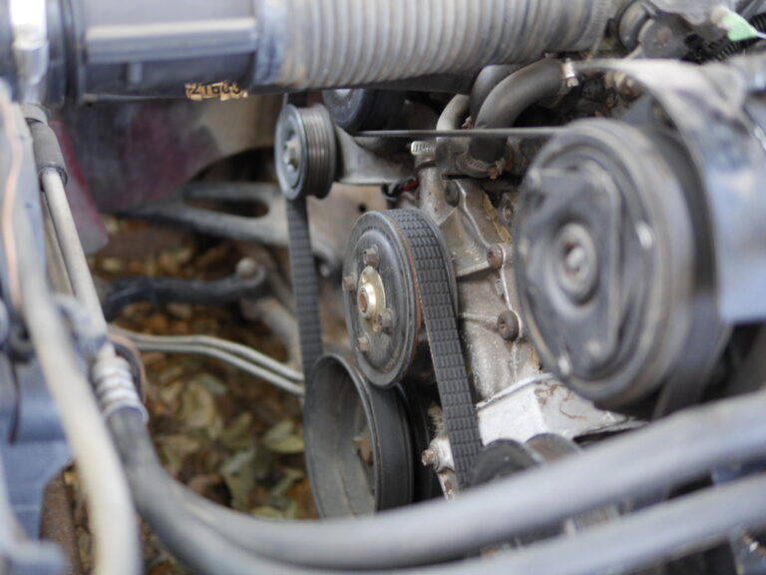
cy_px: 288
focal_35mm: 50
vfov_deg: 29.1
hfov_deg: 38.2
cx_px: 383
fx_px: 1106
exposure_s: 1/125
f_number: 1.4
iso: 1250
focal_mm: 25
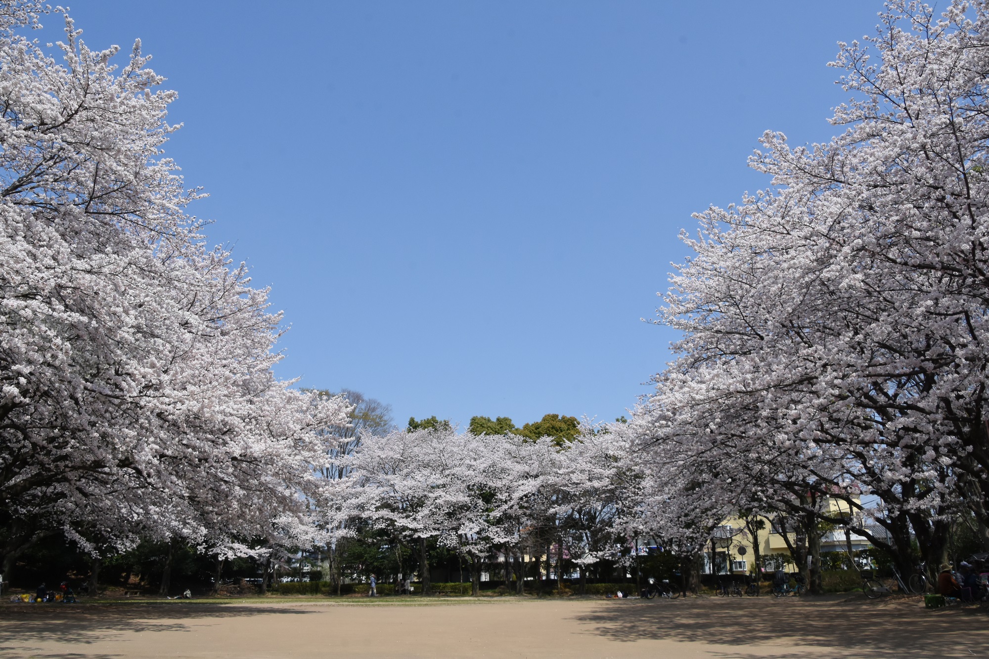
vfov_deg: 47.9
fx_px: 742
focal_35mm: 27
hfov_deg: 67.4
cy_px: 330
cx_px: 494
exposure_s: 1/800
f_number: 14
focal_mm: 18
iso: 640
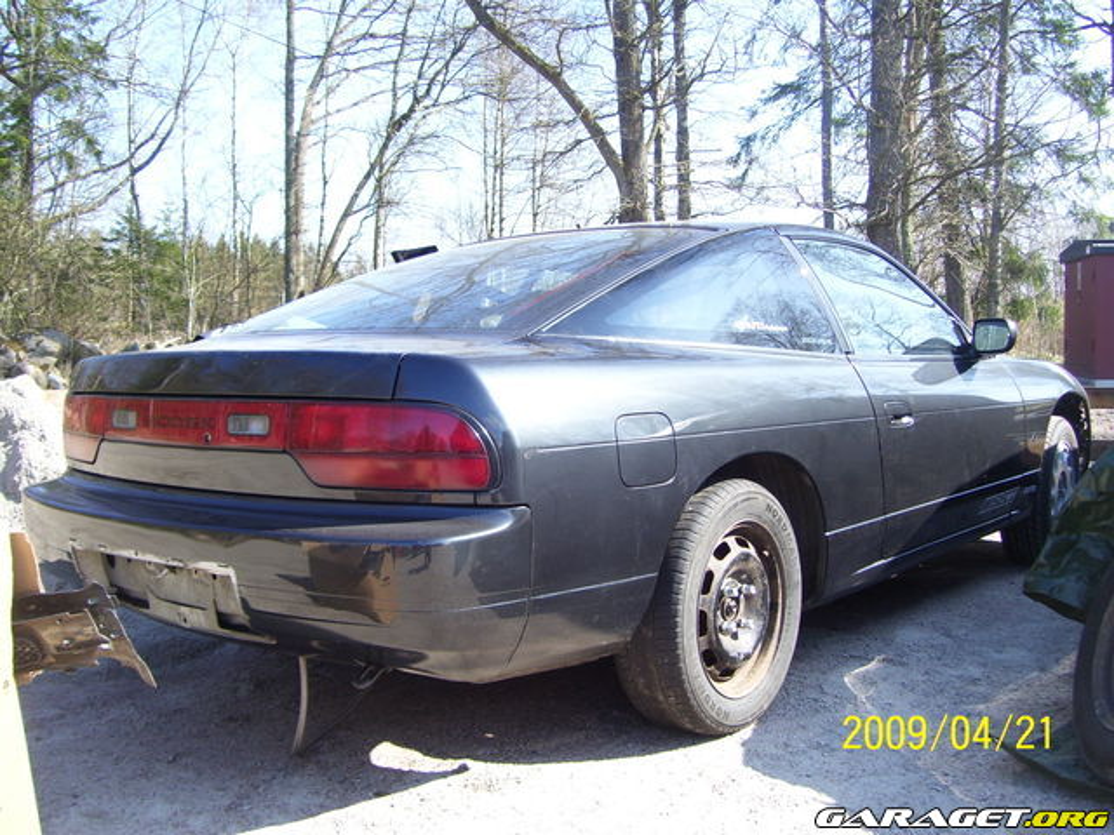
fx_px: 1191
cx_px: 557
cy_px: 418
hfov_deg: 50.1
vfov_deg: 38.7
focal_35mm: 37
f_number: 2.7
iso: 80
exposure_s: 1/350
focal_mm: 6
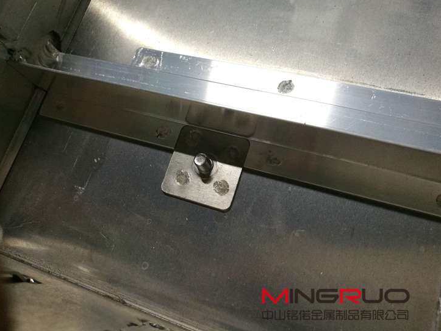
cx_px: 213
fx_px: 357
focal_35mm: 28
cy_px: 162
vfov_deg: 49.8
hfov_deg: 63.4
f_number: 2.2
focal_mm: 4.5
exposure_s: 1/33.3
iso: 250
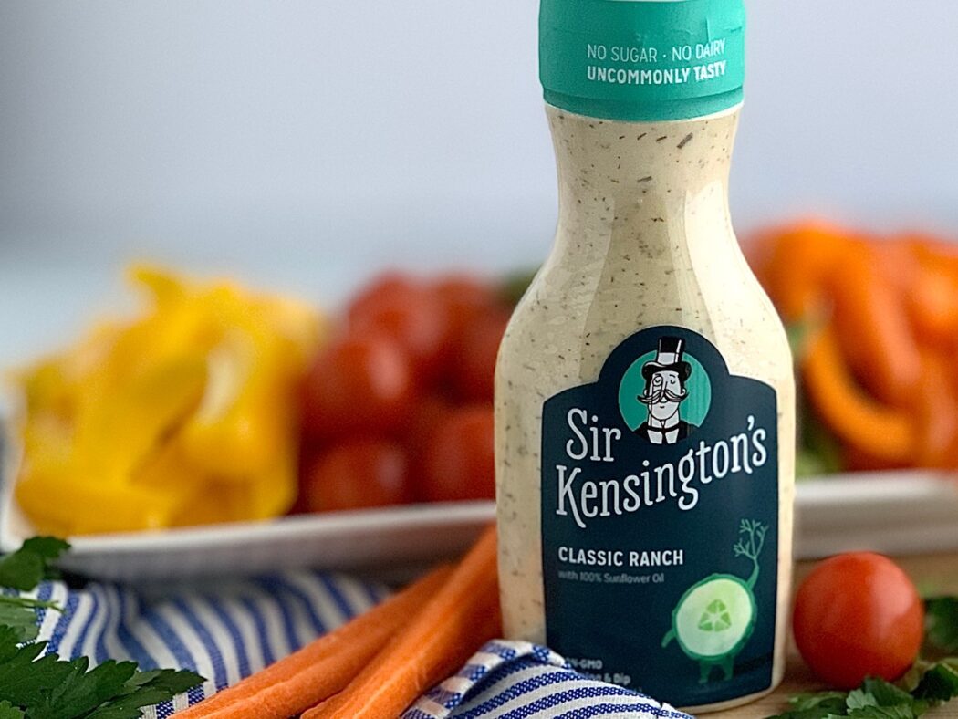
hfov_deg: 36.8
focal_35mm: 52
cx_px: 479
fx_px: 1439
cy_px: 360
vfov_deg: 28.0
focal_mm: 6
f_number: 2.4
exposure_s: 1/122
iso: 80
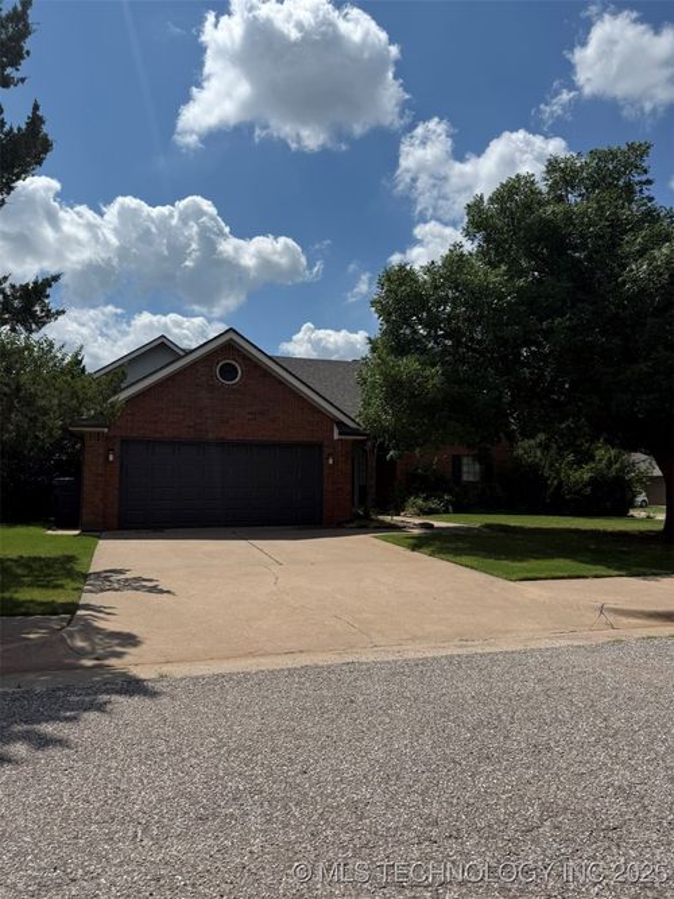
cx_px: 337
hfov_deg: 56.8
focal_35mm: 24
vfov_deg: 71.6
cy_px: 450
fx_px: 623
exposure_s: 1/10309
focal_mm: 6.76
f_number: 1.78
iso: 80
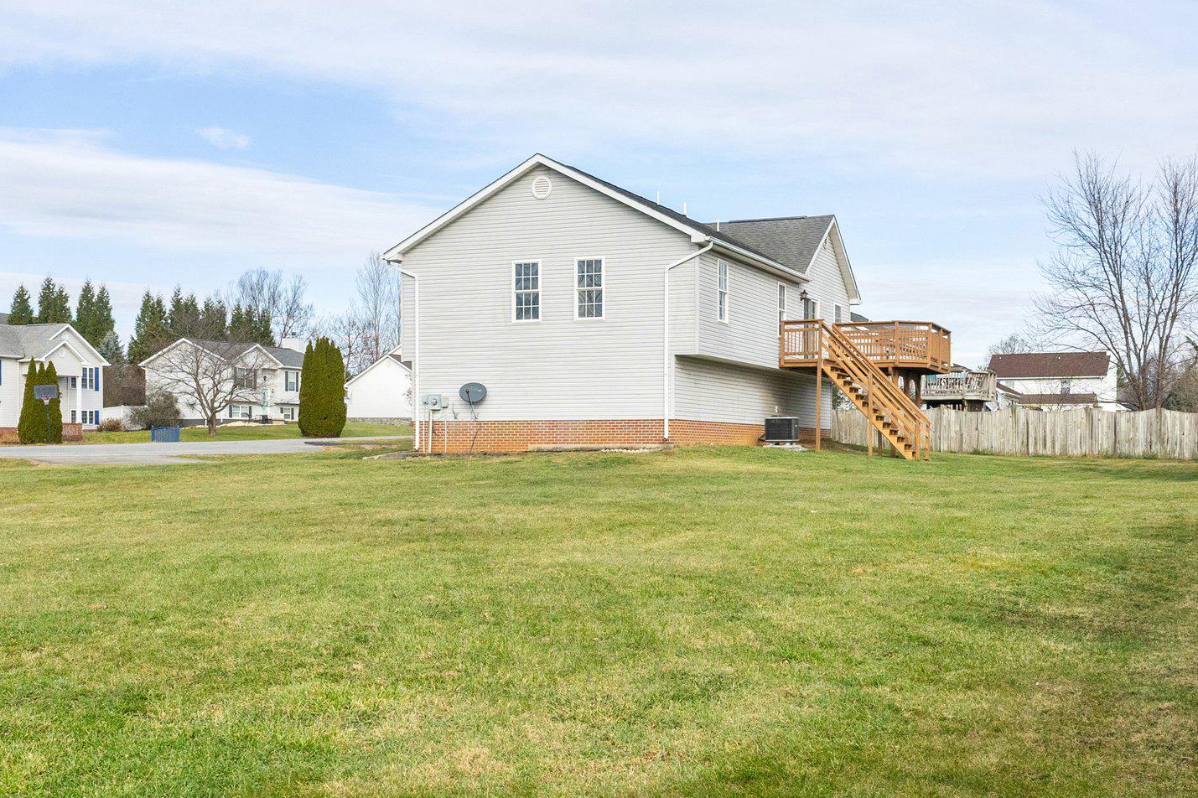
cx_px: 612
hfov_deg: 45.4
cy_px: 382
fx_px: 1431
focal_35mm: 43
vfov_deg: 31.2
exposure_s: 1/1600
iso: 640
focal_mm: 20
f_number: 8
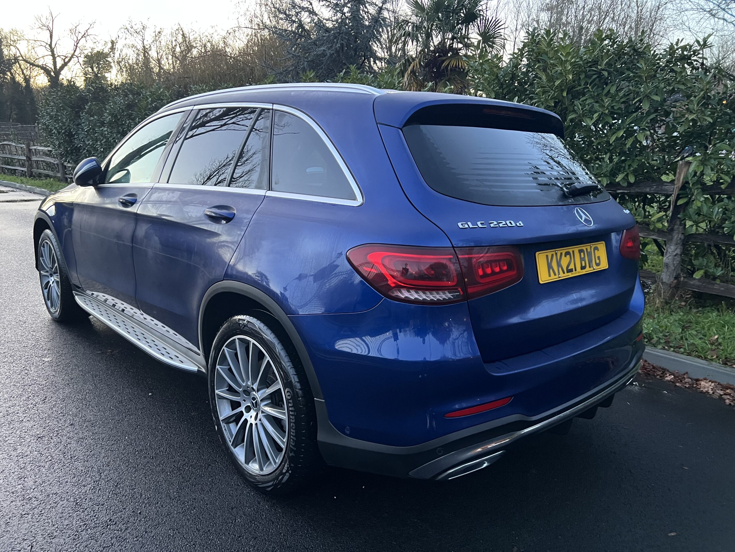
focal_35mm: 26
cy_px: 276
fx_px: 552
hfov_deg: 67.3
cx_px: 368
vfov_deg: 53.1
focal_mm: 5.7
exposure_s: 1/43
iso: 500
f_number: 1.5
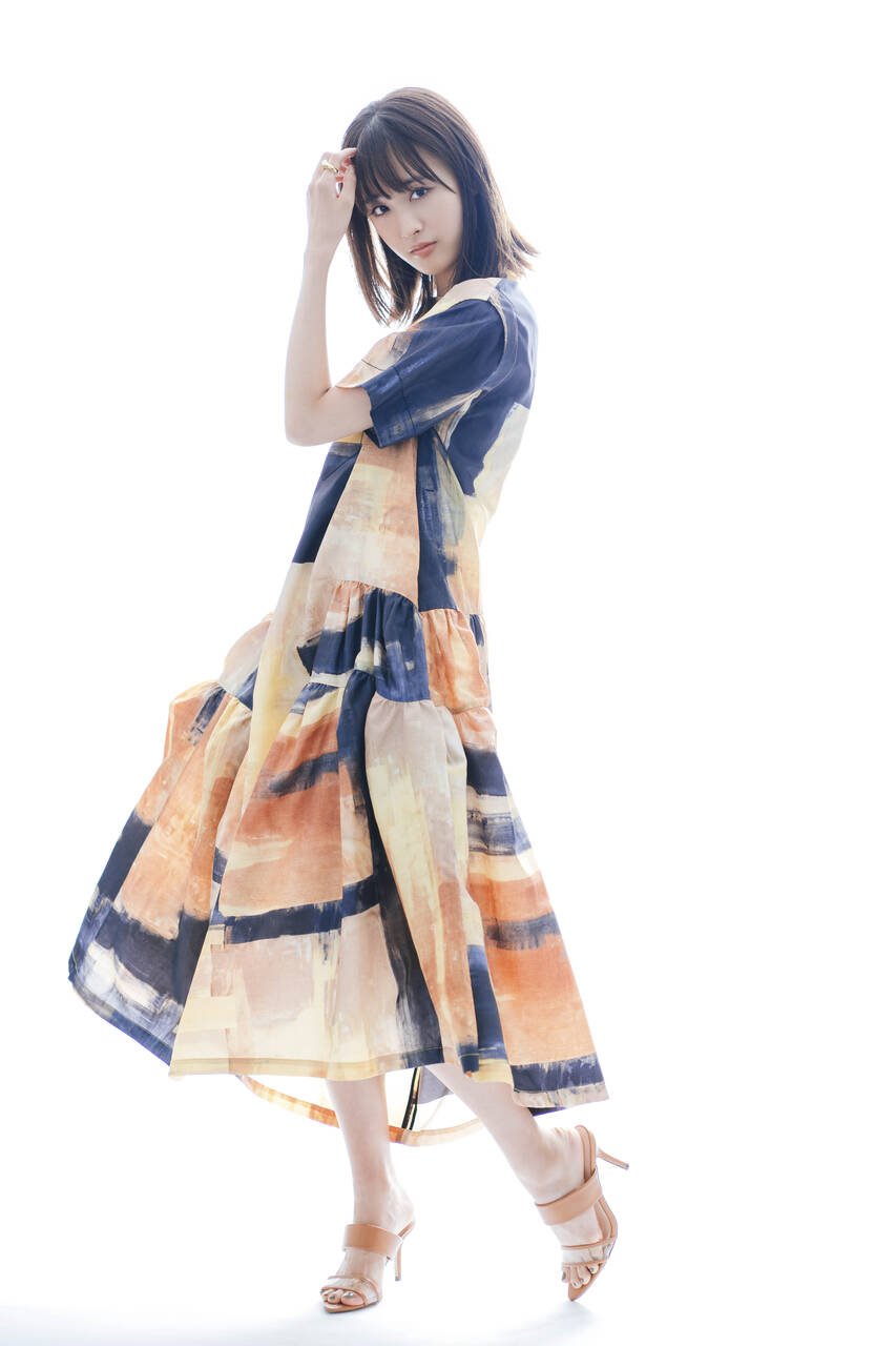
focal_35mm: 85
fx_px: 3174
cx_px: 448
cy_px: 673
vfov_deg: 23.9
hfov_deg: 16.1
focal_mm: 85
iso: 250
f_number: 2.8
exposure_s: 1/125
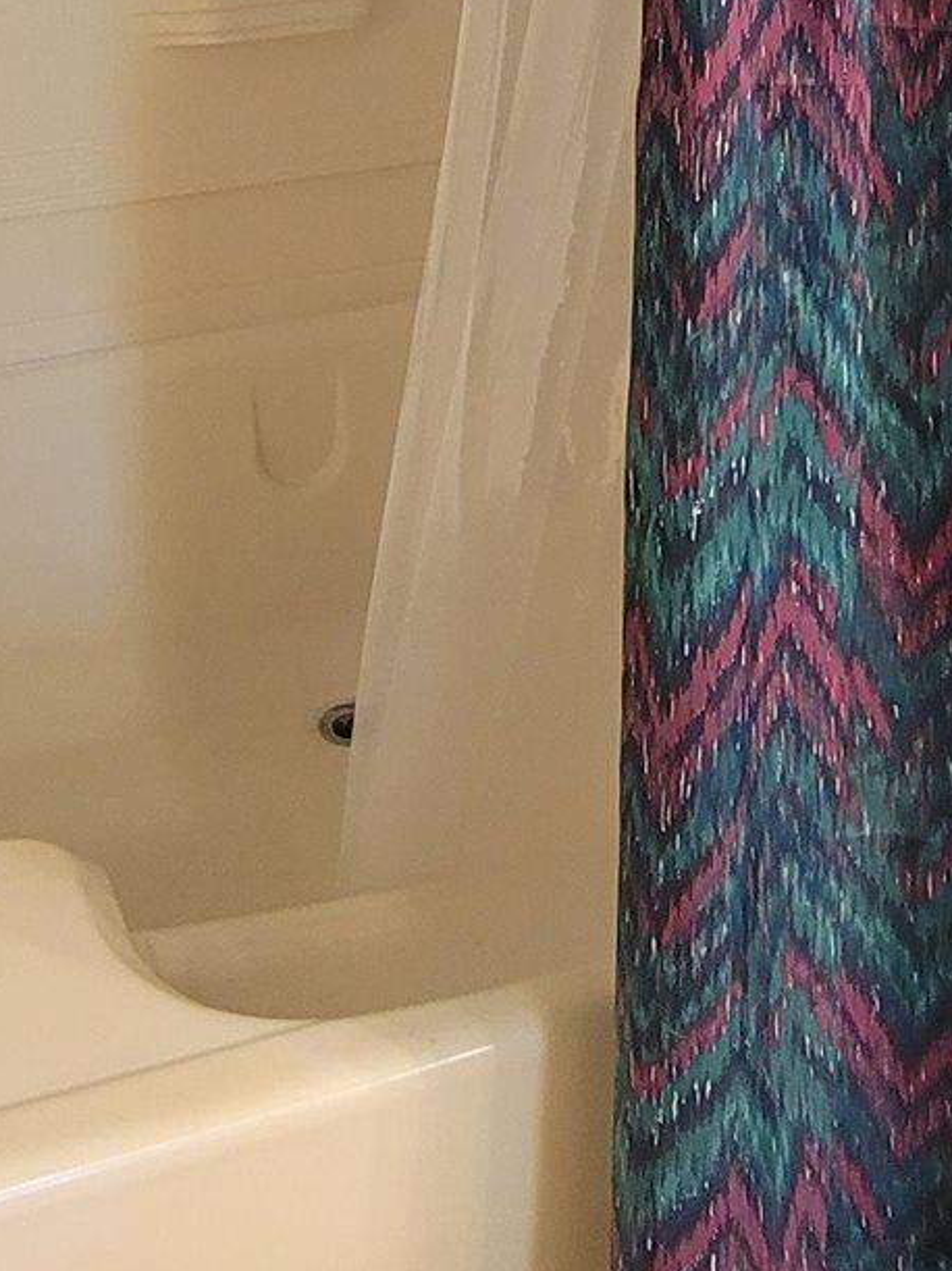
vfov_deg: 33.5
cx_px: 389
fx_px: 1797
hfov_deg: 29.6
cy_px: -156
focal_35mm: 49
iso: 320
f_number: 2.2
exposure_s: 1/30
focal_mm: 2.2
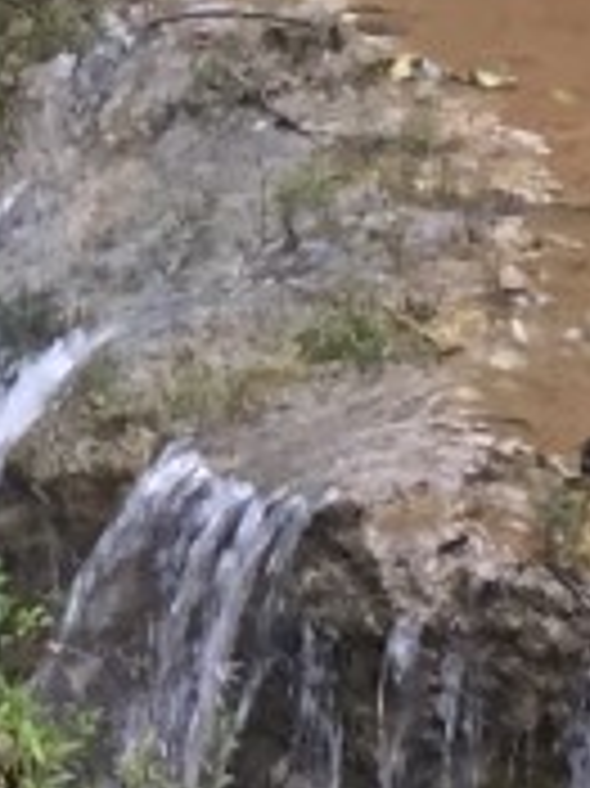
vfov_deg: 8.7
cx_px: -914
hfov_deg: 6.2
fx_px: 5142
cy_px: -20
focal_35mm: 226
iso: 80
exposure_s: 1/30
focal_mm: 4.15
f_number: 2.2
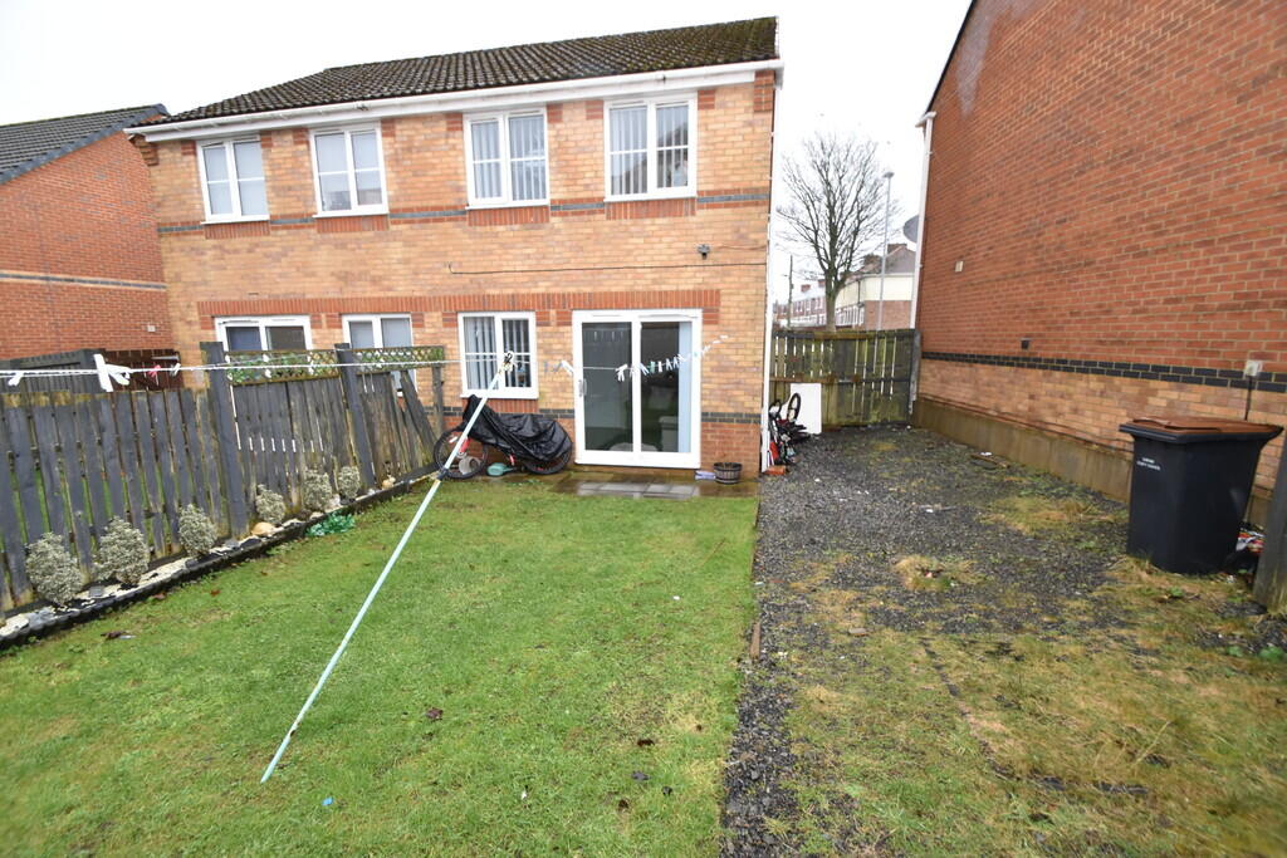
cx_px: 644
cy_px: 429
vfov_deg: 77.3
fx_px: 536
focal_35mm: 15
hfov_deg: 100.4
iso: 720
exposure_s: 1/125
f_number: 5.6
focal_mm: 10
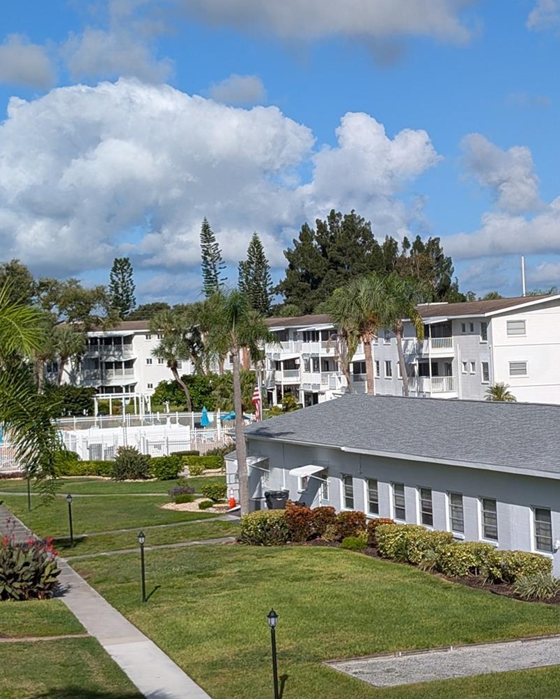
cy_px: 301
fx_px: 1574
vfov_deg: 25.0
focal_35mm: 76
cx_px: 372
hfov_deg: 20.1
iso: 23
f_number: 1.68
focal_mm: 6.9
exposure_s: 1/2933
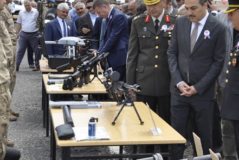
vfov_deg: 16.3
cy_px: 66
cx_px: 144
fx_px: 558
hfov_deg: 24.1
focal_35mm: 84
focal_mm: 38
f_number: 5.6
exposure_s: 1/200
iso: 200
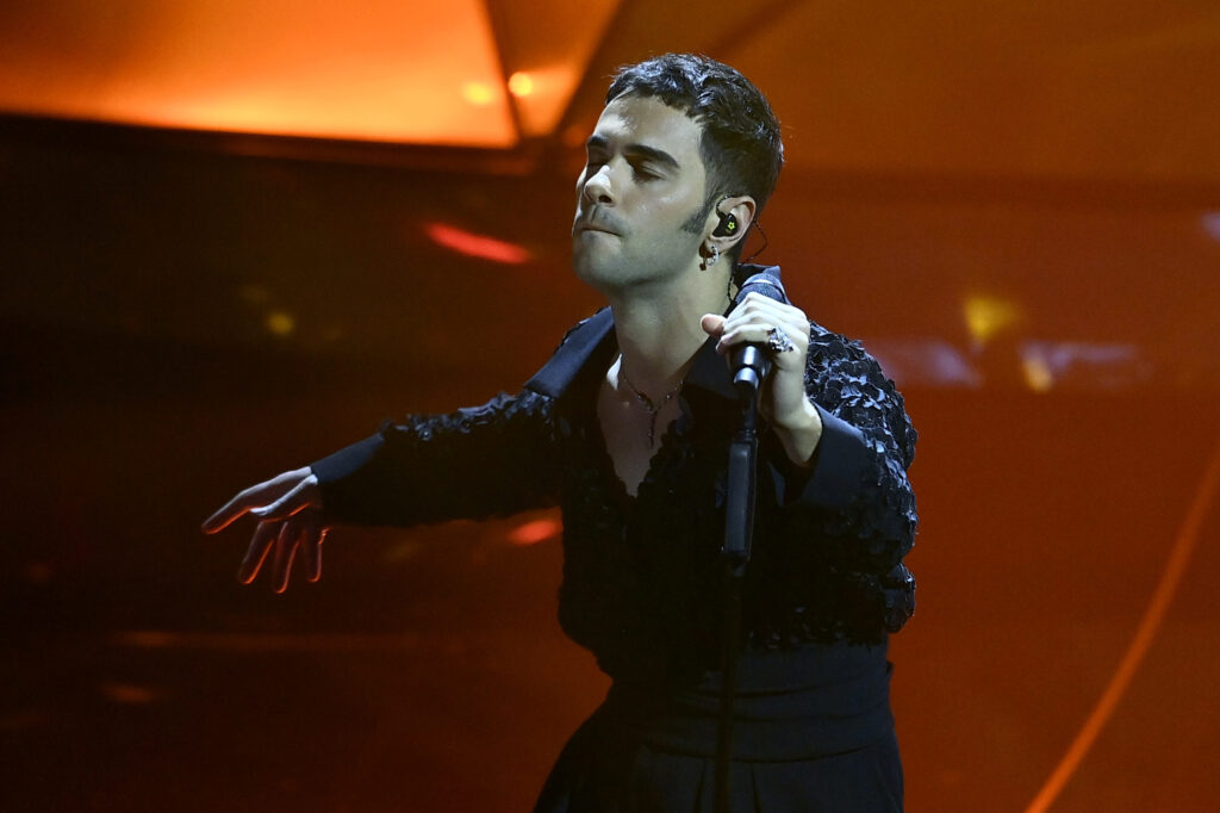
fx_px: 9485
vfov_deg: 4.9
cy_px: 406
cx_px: 610
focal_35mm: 280
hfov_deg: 7.4
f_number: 3.5
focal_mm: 280
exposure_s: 1/640
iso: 4000
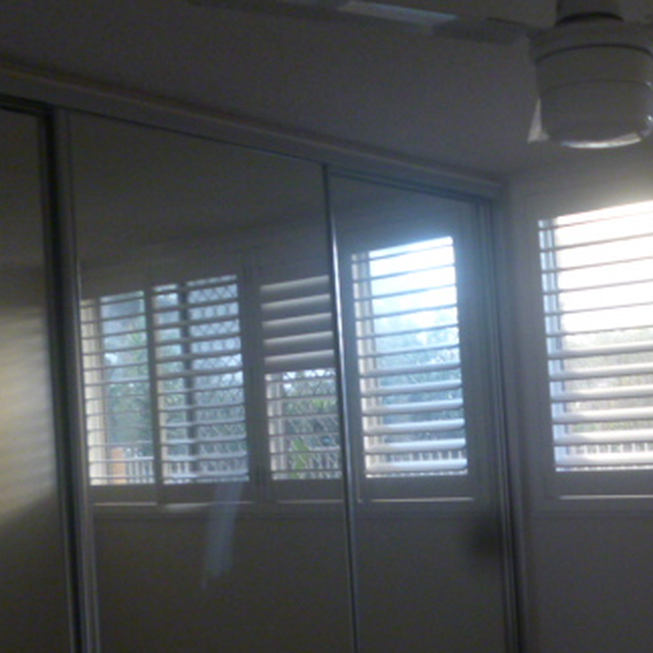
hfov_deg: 33.1
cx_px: 570
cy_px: 370
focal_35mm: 49
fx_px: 1046
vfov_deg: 34.6
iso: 320
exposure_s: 1/60
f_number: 3.1
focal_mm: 5
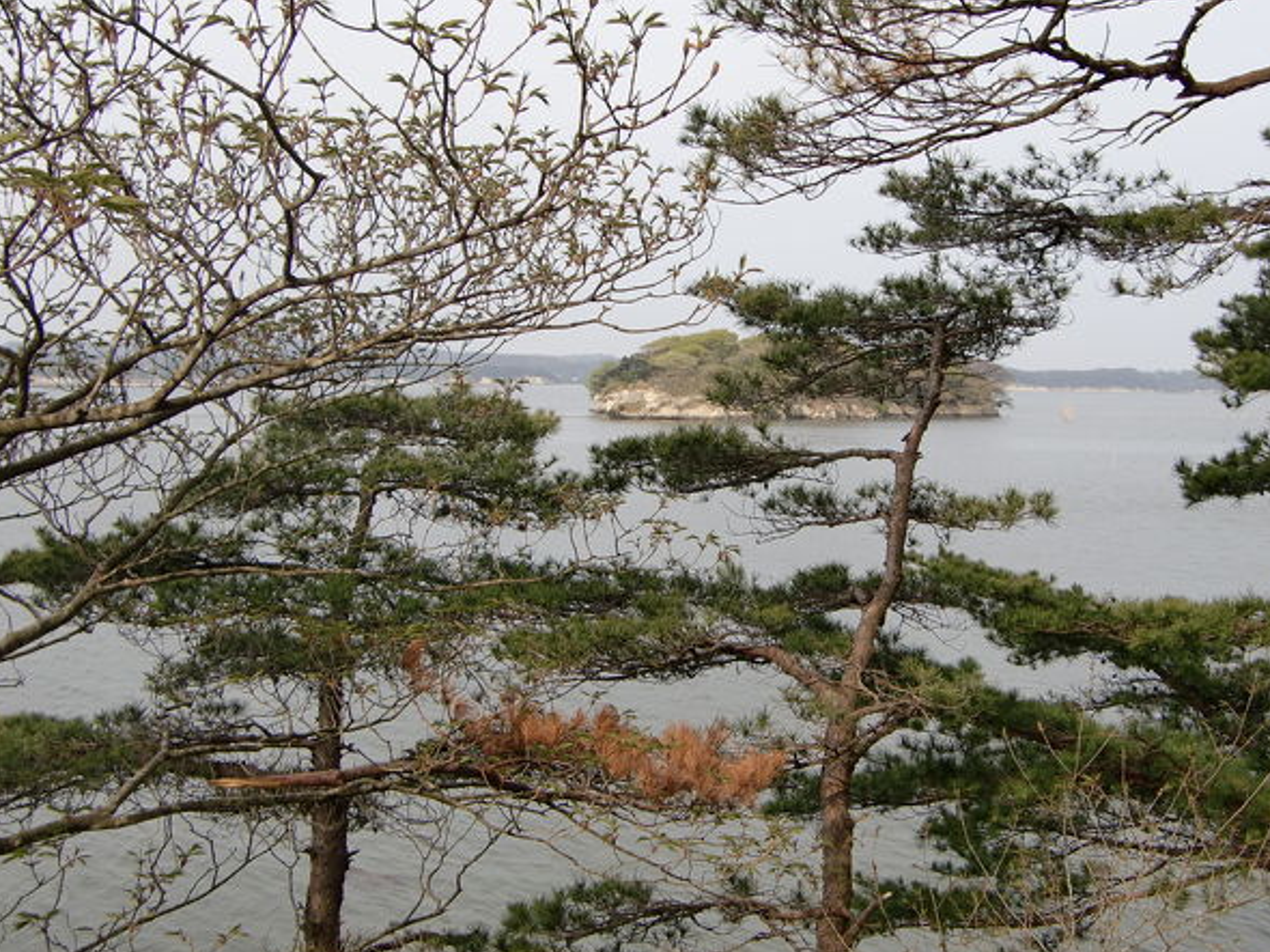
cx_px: 682
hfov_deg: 43.8
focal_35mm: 43
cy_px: 486
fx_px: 1577
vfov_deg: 33.6
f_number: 3
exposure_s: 1/640
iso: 64
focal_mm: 6.9
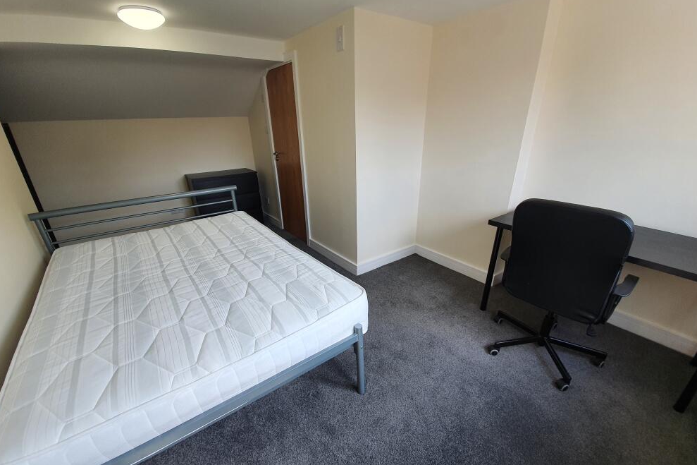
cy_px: 253
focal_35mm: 14
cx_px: 343
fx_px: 271
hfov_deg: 104.3
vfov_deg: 81.0
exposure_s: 1/100
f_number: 2.2
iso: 50
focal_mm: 1.8
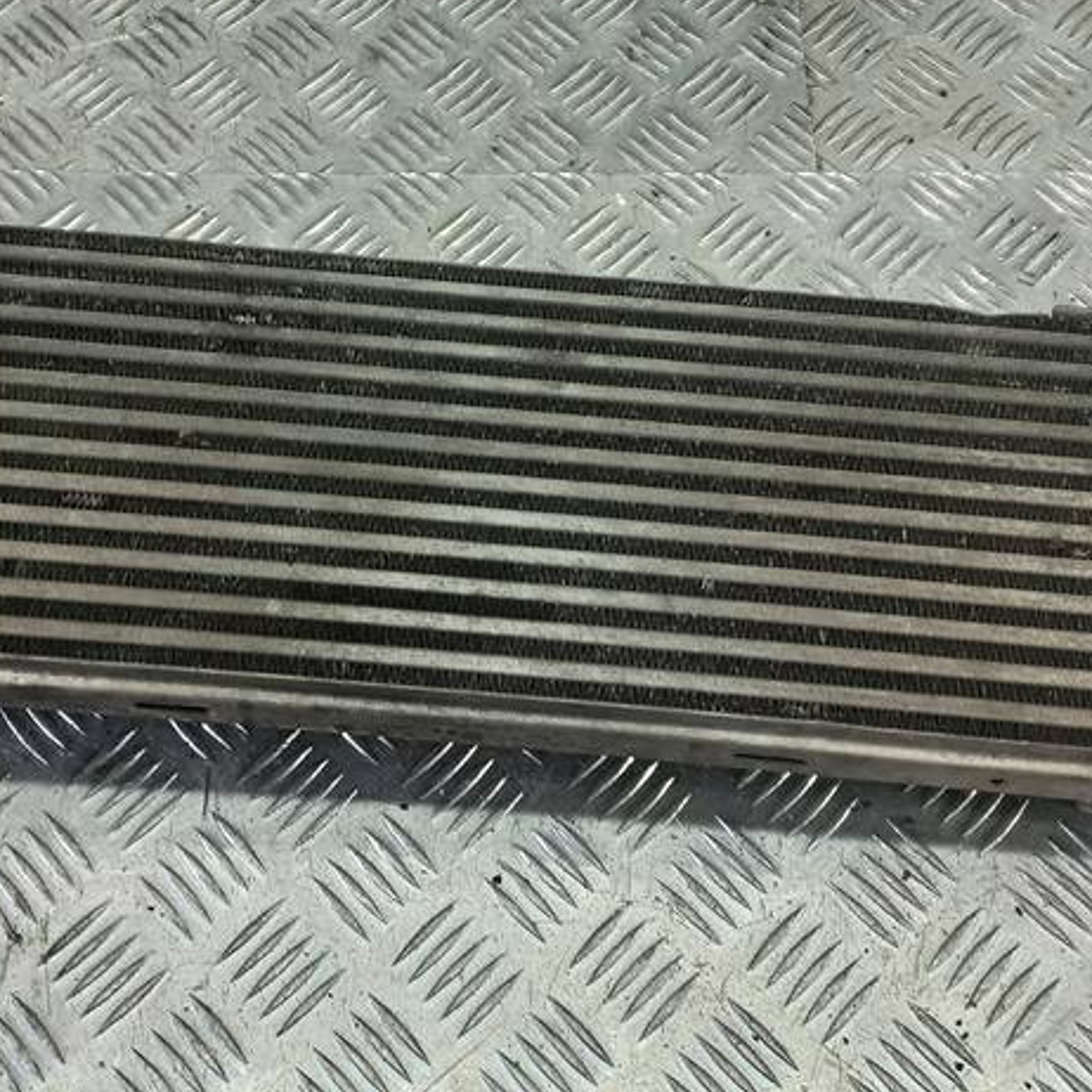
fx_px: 1749
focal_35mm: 49
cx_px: 503
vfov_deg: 34.4
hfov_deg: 34.7
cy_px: 381
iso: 64
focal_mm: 4.6
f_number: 1.8
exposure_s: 1/50
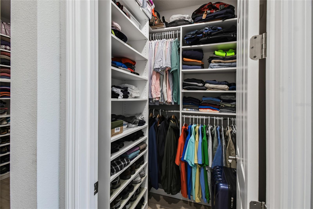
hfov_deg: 100.4
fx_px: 130
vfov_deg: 77.3
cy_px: 104
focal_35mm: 15
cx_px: 156
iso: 100
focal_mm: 10
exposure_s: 1/4
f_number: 7.1
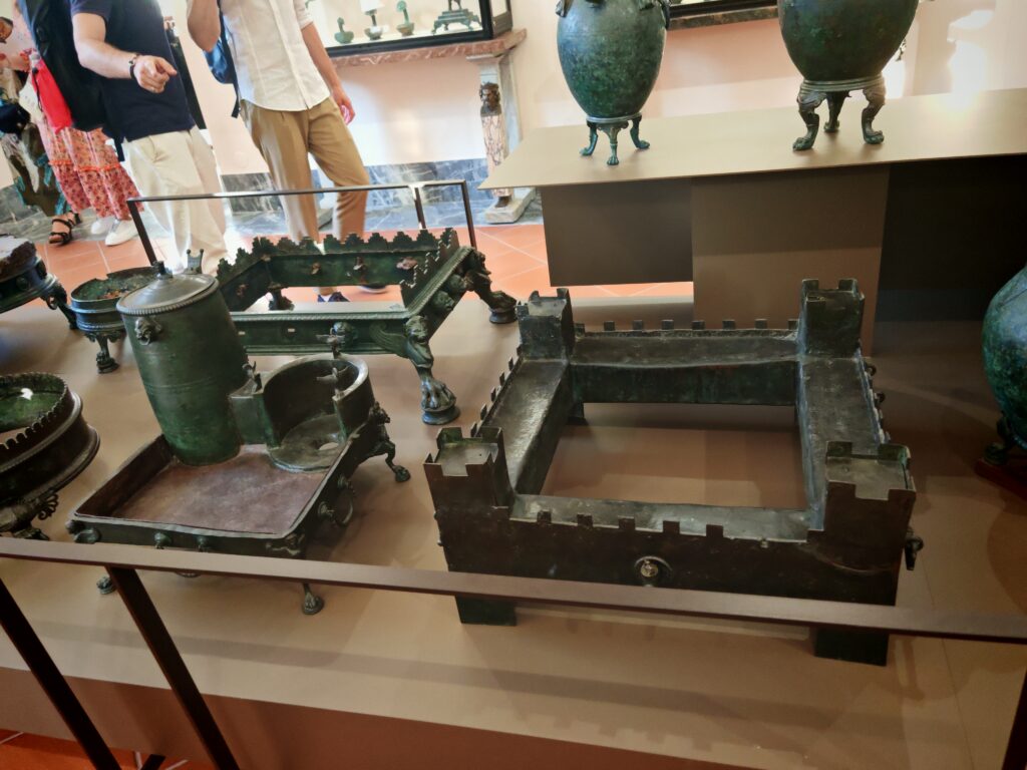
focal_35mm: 27
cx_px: 514
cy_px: 385
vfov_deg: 51.4
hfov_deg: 65.3
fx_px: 801
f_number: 1.9
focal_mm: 6.67
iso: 640
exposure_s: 1/100
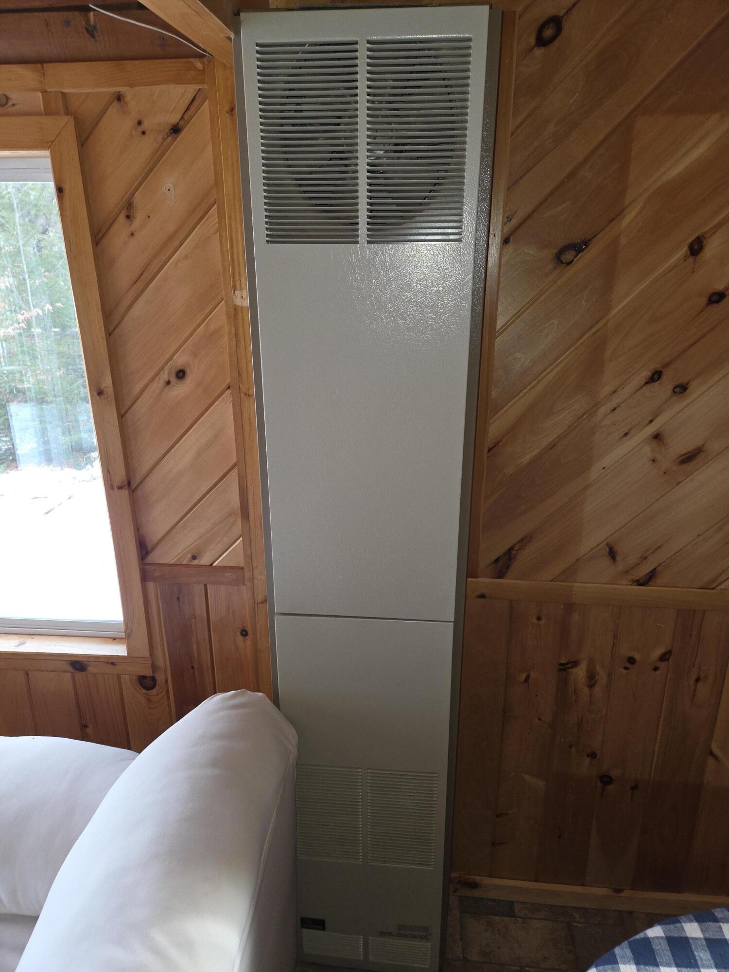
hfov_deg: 58.9
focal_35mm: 23
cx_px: 364
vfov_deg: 73.9
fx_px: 646
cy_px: 486
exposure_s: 1/60
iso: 125
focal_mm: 5.4
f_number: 1.8
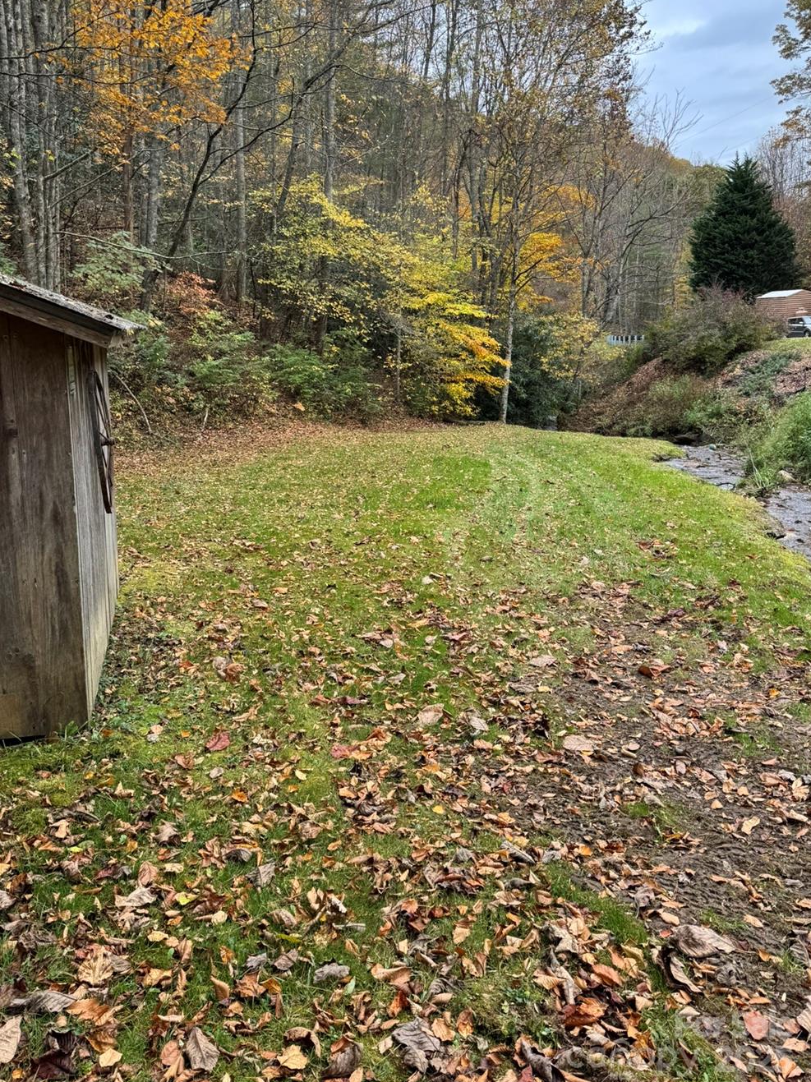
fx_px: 875
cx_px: 354
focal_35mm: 28
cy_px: 467
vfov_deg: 63.2
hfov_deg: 49.6
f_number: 1.78
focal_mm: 6.76
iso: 80
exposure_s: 1/488
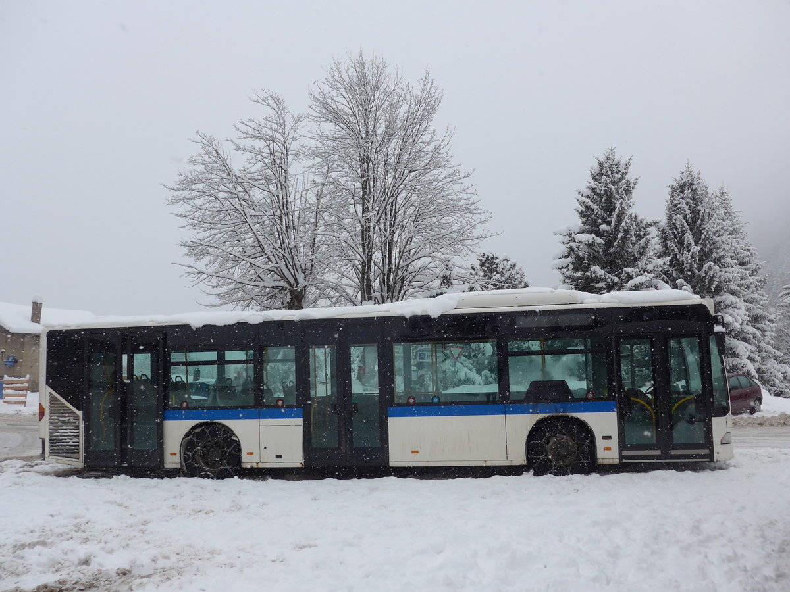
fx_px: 662
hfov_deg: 61.7
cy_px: 296
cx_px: 395
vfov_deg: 48.2
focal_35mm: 29
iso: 80
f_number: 2.8
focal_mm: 6
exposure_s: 1/640
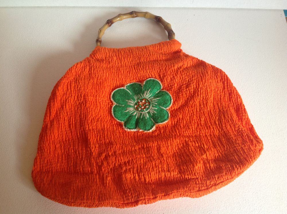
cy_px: 107
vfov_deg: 40.6
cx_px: 144
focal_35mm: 35
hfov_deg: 52.7
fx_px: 290
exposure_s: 1/15
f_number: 2.4
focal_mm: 4.28
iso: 100
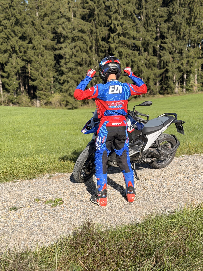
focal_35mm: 48
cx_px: 102
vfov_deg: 39.7
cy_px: 136
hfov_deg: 30.3
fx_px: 375
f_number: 1.78
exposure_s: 1/3704
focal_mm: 6.76
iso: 64
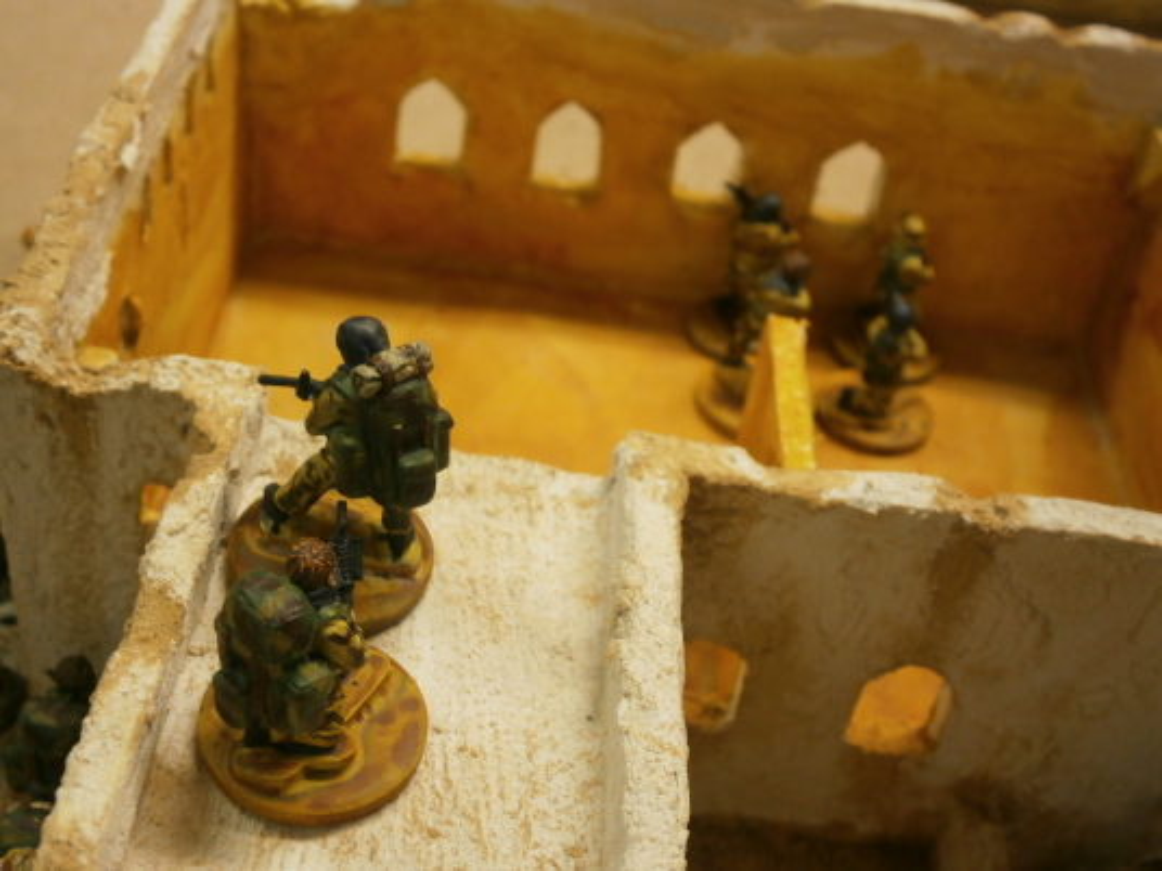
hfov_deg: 40.4
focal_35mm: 47
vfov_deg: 30.9
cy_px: 436
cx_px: 581
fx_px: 1578
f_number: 3.4
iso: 200
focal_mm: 8.3
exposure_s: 1/40
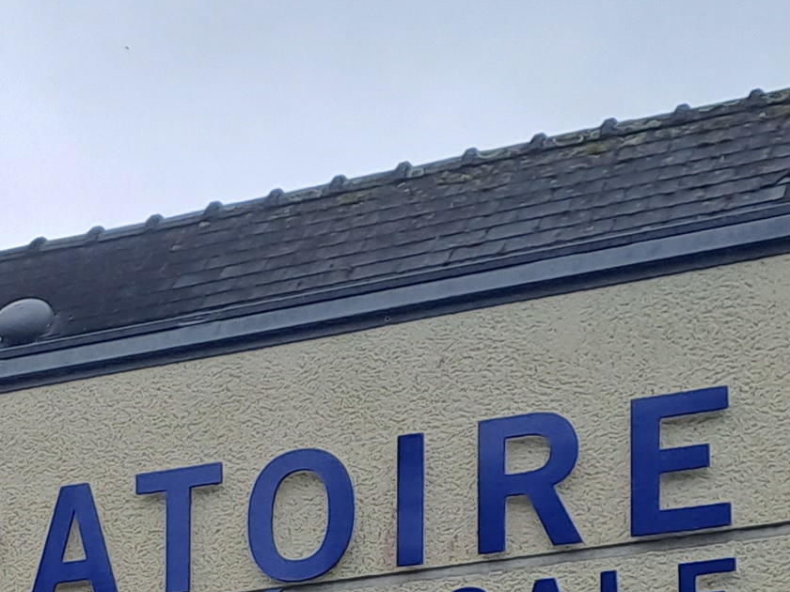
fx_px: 2716
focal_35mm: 119
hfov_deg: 16.0
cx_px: -120
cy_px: 937
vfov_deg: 11.8
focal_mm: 4.65
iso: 32
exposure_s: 1/399
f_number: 1.8
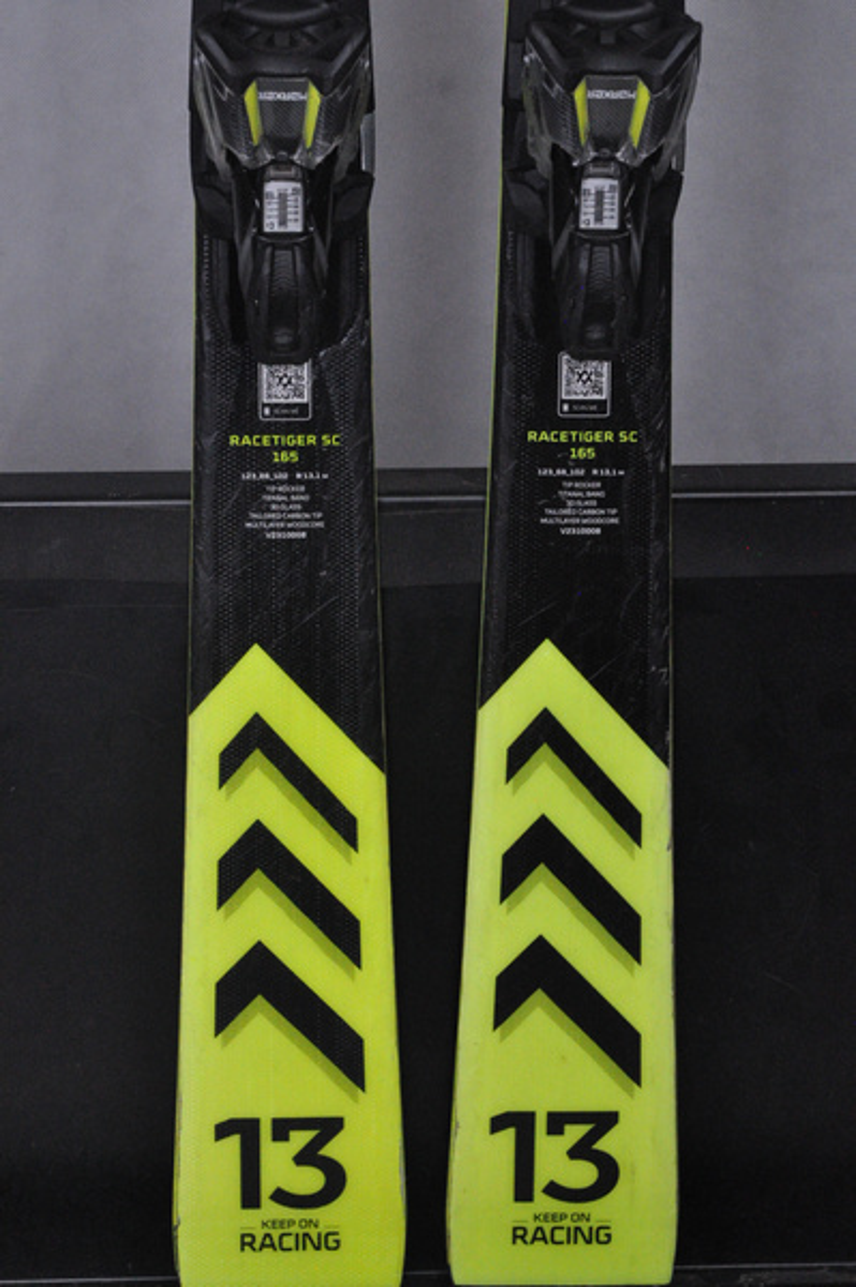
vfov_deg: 18.2
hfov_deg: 12.2
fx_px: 4019
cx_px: 428
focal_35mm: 112
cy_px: 644
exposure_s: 1/125
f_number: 9.5
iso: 3200
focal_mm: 75
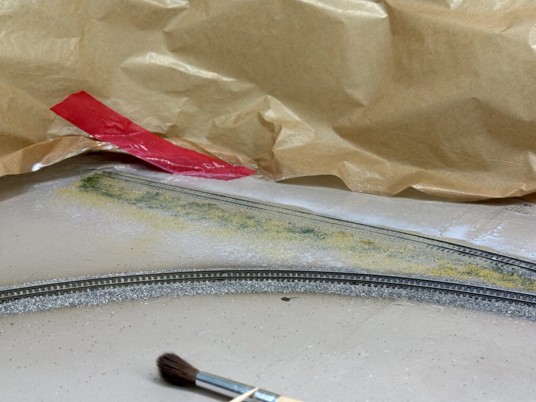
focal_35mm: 48
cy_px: 201
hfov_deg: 39.7
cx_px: 268
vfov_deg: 30.3
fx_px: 743
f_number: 1.78
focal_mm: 6.76
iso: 50
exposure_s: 1/178
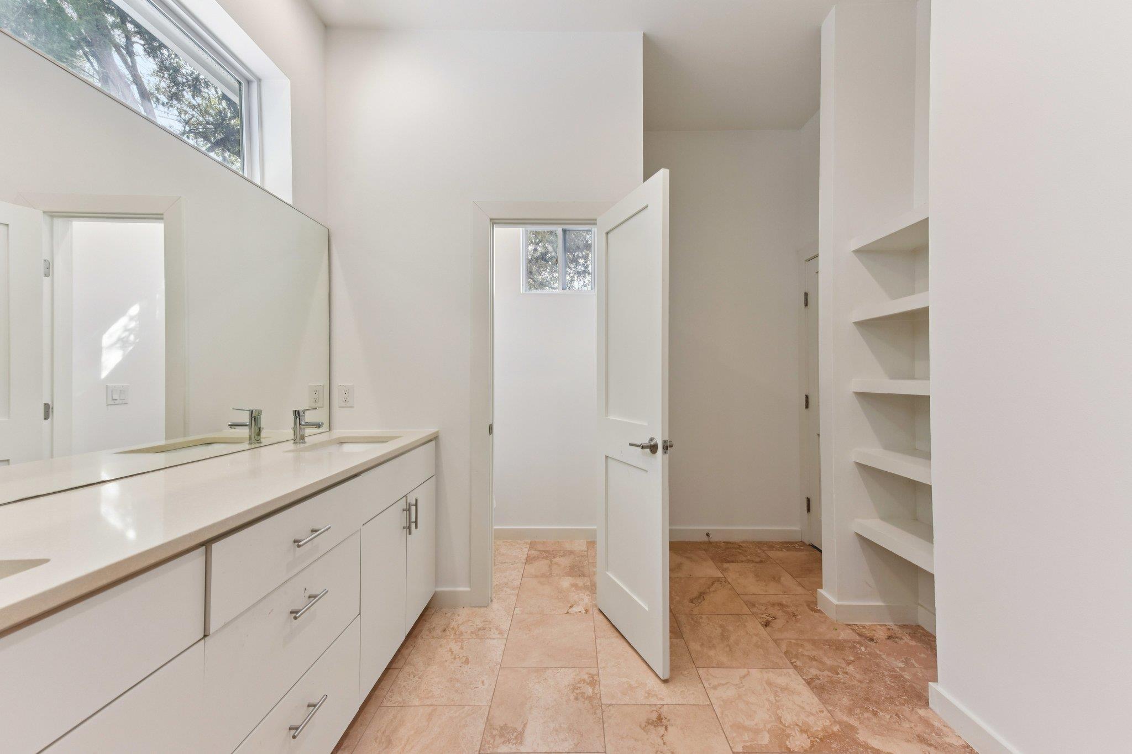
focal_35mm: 14
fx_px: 440
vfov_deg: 81.2
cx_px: 566
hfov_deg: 104.3
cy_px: 377
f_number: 8
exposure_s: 1/25
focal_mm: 14
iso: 400
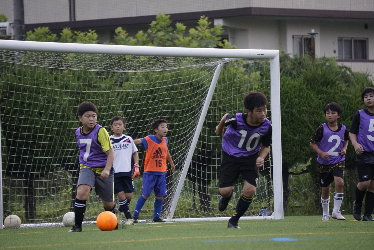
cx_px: 187
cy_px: 125
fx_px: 2932
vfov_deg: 4.9
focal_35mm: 282
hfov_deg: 7.3
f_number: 6.3
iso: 1600
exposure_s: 1/320
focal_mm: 188
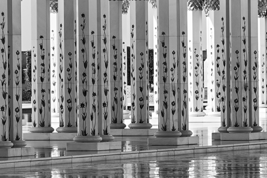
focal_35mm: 459
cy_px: -32
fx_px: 3405
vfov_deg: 3.0
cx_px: -31
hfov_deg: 4.5
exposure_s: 1/125
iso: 100
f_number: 11
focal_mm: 150
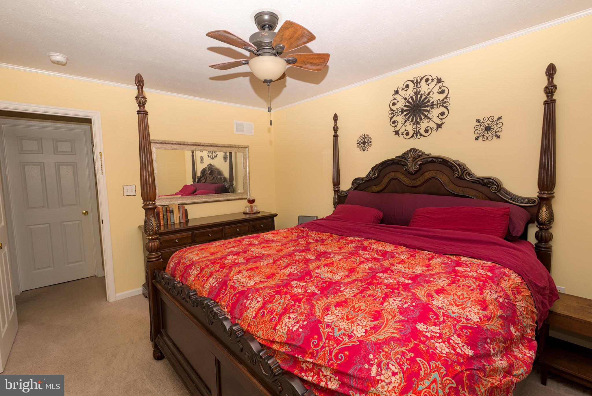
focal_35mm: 16
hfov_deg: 96.7
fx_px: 263
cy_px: 198
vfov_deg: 73.8
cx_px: 296
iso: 320
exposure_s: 1/80
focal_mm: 16
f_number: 8
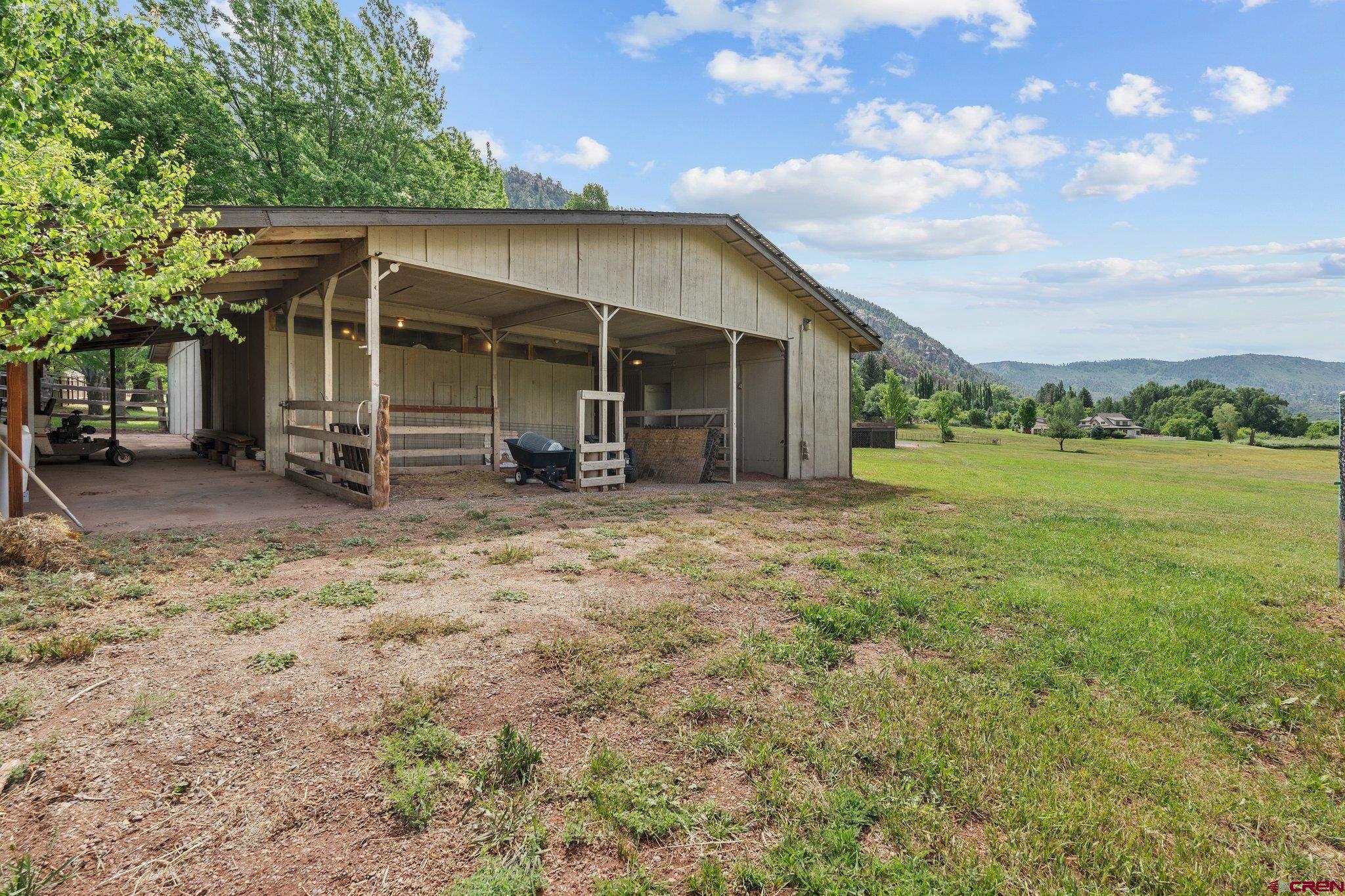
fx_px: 598
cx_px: 672
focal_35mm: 16
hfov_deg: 96.7
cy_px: 448
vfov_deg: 73.7
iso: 400
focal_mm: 16
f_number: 8
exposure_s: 1/500
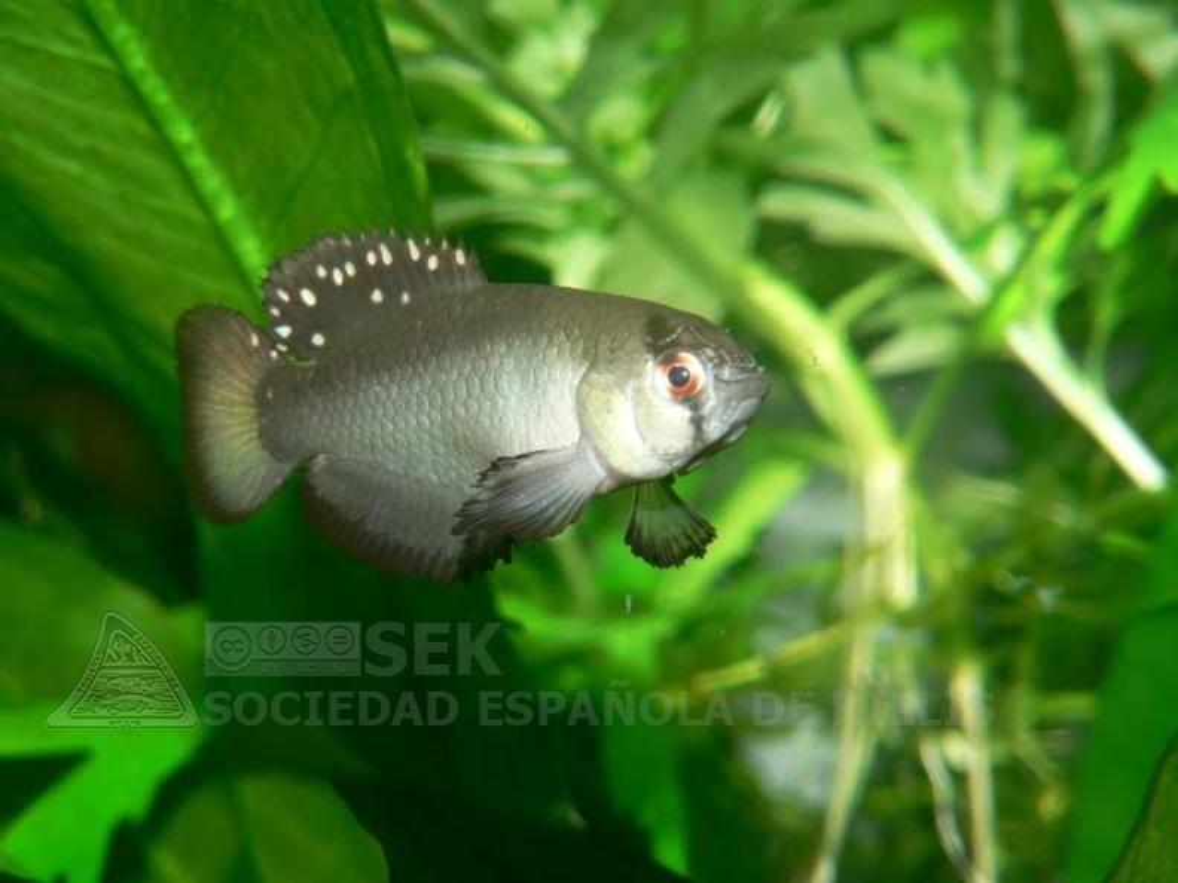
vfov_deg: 21.9
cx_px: 589
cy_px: 442
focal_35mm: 67
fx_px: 2280
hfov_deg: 29.0
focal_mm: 11.2
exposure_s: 1/60
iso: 100
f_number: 4
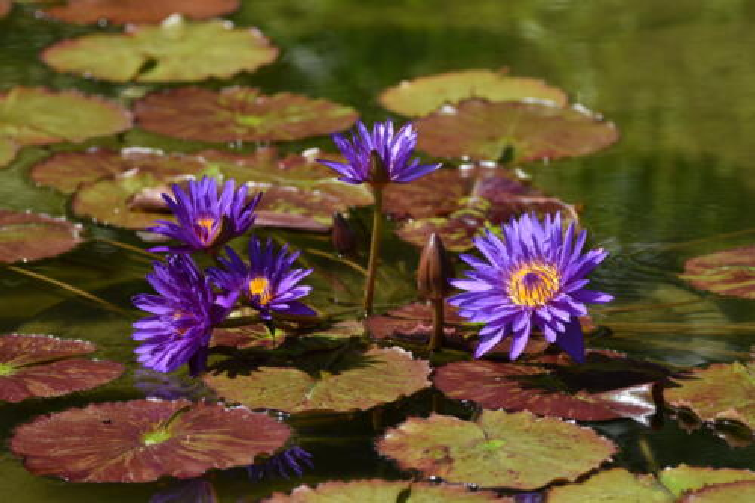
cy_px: 252
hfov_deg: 6.0
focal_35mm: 345
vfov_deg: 4.0
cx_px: 378
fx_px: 7233
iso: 100
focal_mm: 230
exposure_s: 1/500
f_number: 5.3
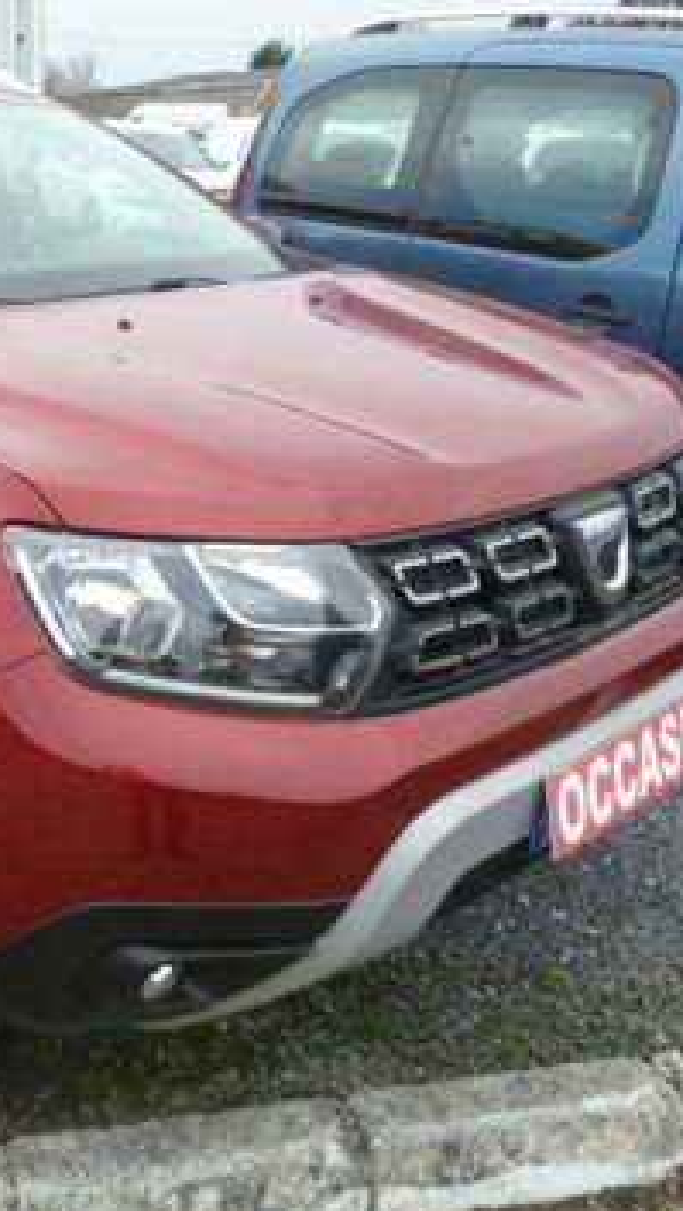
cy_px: 614
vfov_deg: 54.0
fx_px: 1189
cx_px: 34
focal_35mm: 37
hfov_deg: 30.3
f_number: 4
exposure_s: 1/100
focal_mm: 4.1
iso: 80
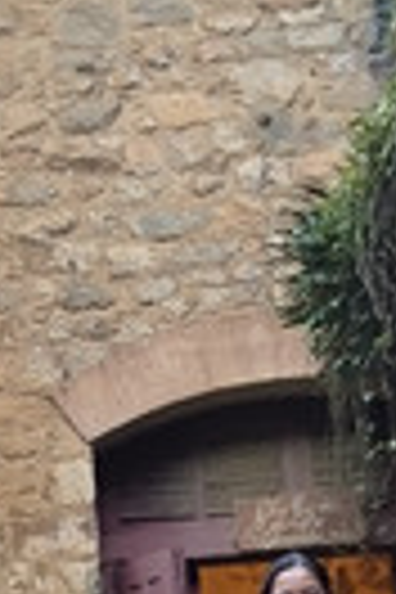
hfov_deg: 11.9
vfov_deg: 16.6
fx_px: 1881
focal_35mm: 114
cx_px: -16
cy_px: 846
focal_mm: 4.22
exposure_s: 1/33.3
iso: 125
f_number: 1.8
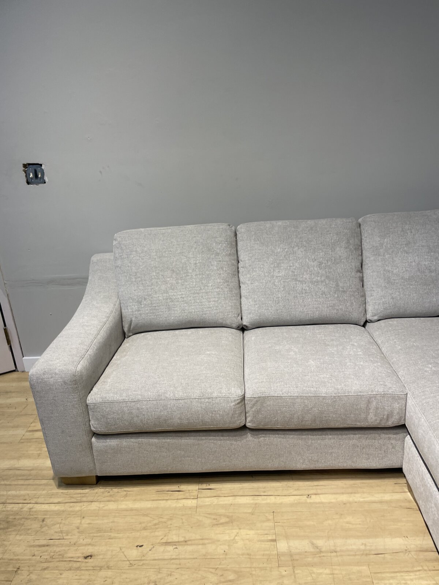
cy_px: 292
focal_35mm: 26
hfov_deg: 53.1
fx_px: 440
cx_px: 220
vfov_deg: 67.3
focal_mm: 4.2
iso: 100
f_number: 1.6
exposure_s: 1/120
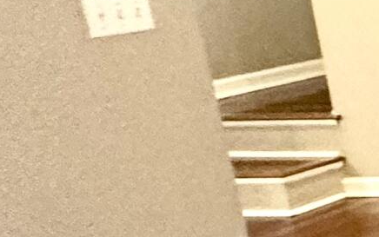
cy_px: 75
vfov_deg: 12.8
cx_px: 1301
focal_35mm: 102
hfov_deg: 9.8
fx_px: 1054
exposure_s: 1/60
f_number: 2.2
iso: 320
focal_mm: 2.22
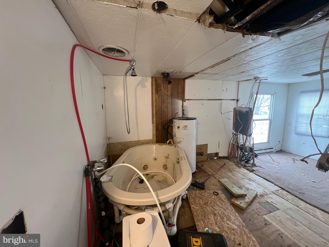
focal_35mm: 13
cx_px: 164
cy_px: 124
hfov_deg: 106.2
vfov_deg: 89.9
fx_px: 124
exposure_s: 1/60
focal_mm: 1.57
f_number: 1.8
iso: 320
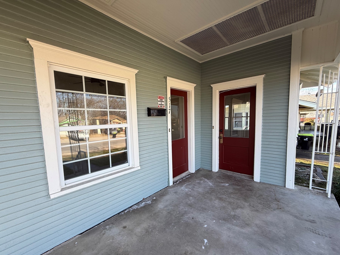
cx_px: 160
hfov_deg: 98.1
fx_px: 147
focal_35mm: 15
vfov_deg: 81.7
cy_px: 134
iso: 50
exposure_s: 1/231
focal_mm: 2.22
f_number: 2.2
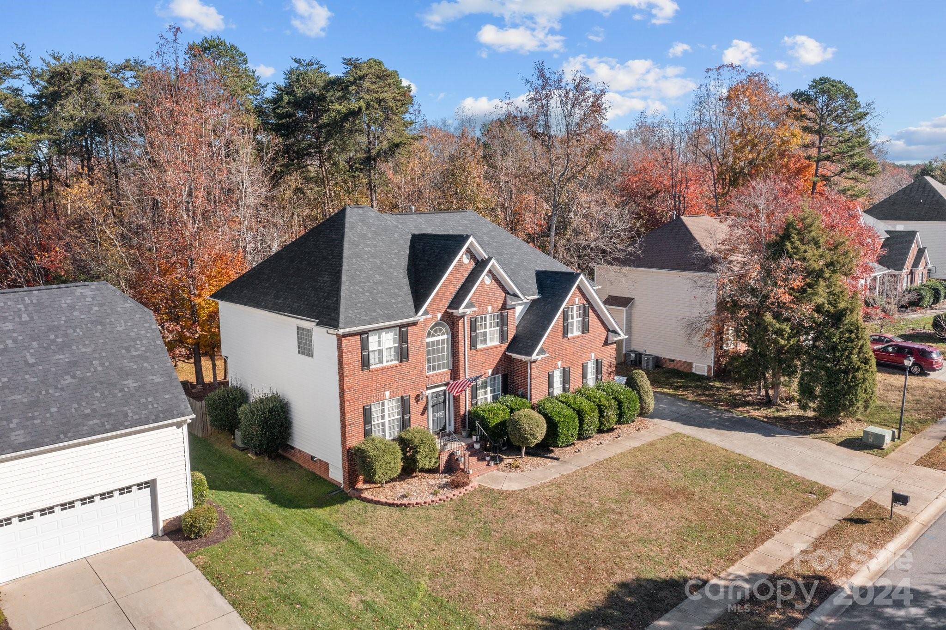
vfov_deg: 46.4
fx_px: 735
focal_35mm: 28
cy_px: 315
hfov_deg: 65.5
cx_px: 473
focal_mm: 10.26
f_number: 5.6
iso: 100
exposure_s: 1/500
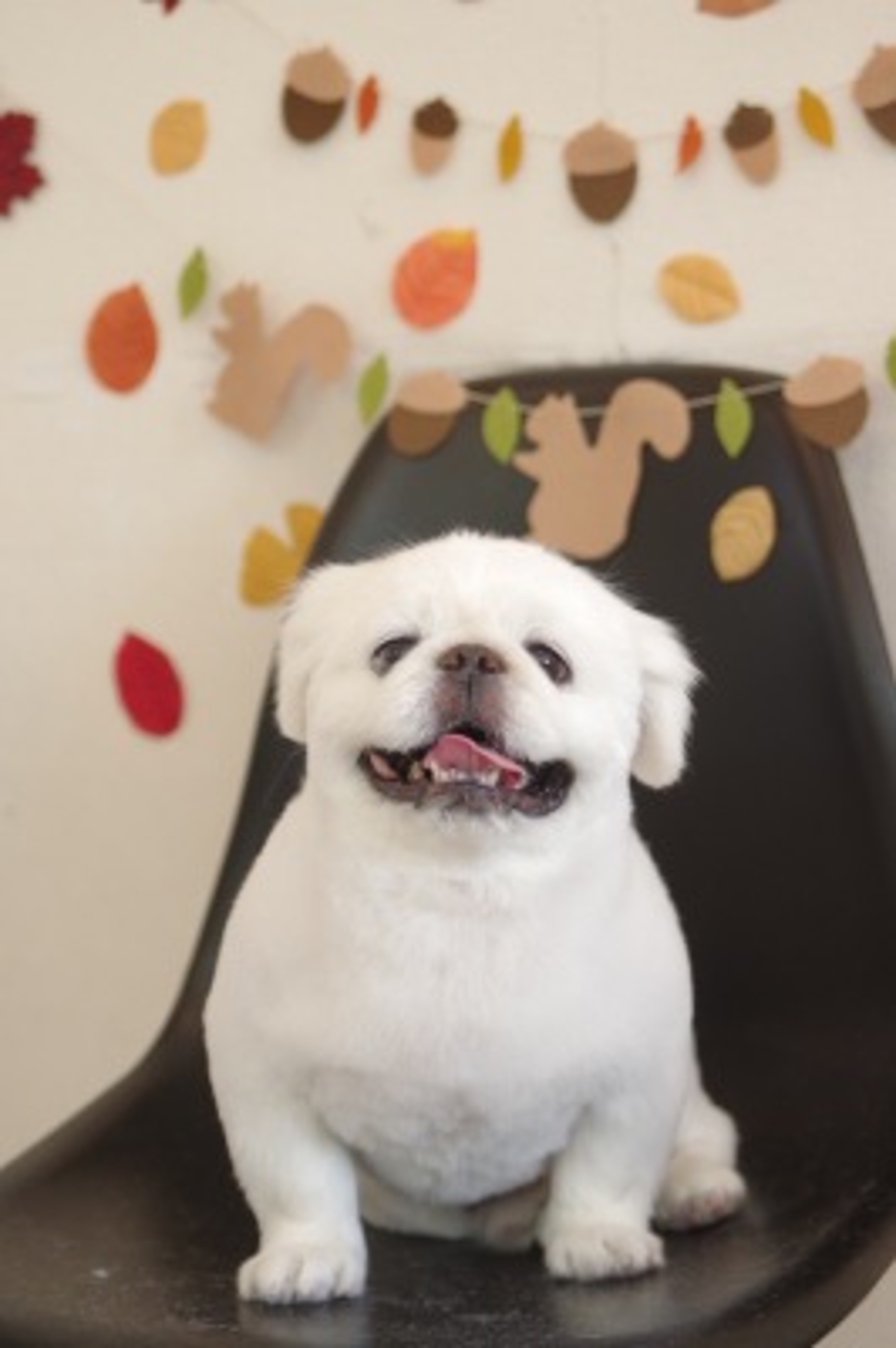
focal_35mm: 75
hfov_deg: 18.2
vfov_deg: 27.0
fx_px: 2805
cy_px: 674
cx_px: 448
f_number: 2.8
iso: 800
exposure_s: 1/100
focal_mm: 50
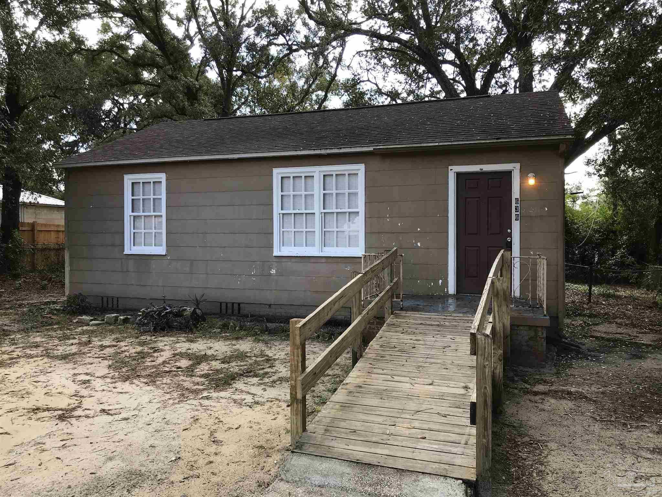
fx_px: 535
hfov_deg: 63.4
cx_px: 331
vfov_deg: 49.7
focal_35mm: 28
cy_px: 248
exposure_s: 1/293
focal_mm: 3.99
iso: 20
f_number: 1.8
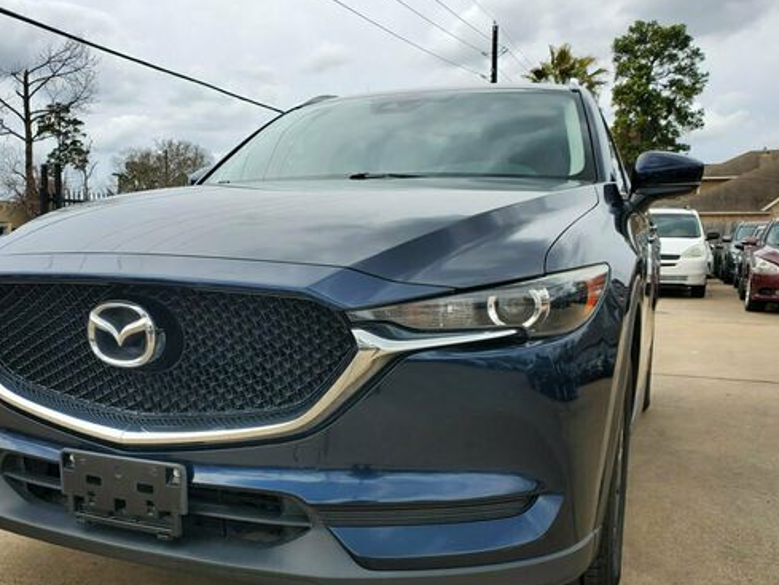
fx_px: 765
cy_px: 362
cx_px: 319
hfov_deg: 53.6
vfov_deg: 41.5
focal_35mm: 34
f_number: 2.4
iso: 50
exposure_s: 1/786
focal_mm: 4.3
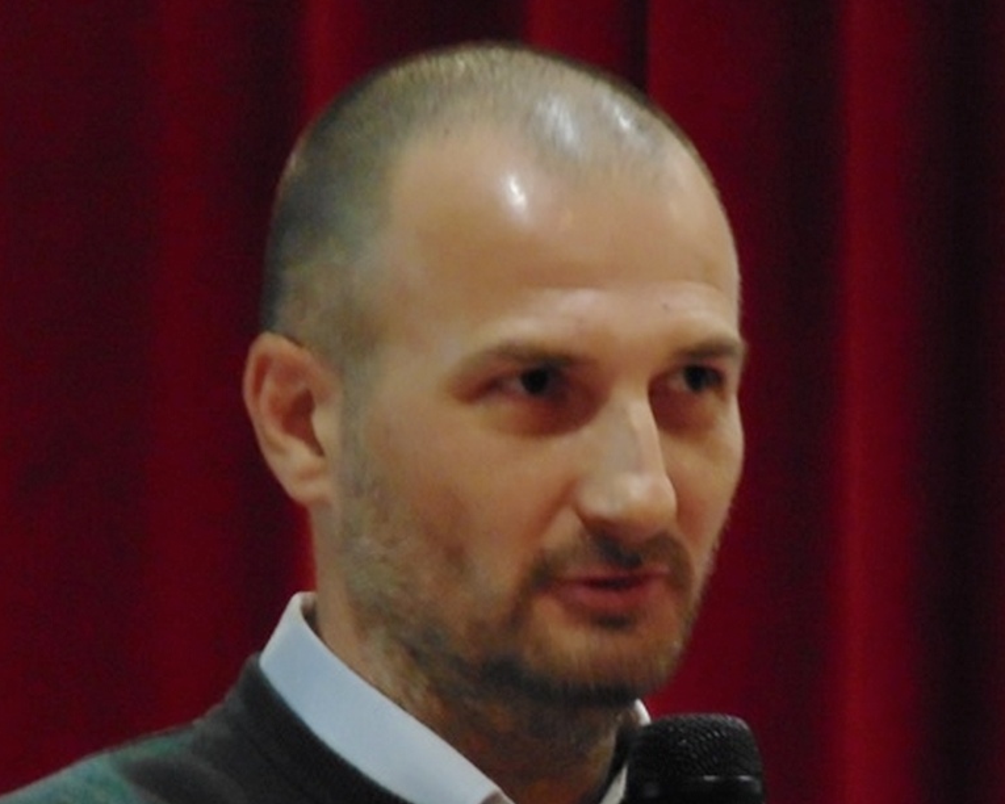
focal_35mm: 495
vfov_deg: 3.1
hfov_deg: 3.9
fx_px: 14723
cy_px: 596
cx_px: 502
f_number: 4.2
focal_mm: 68
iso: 800
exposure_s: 1/6
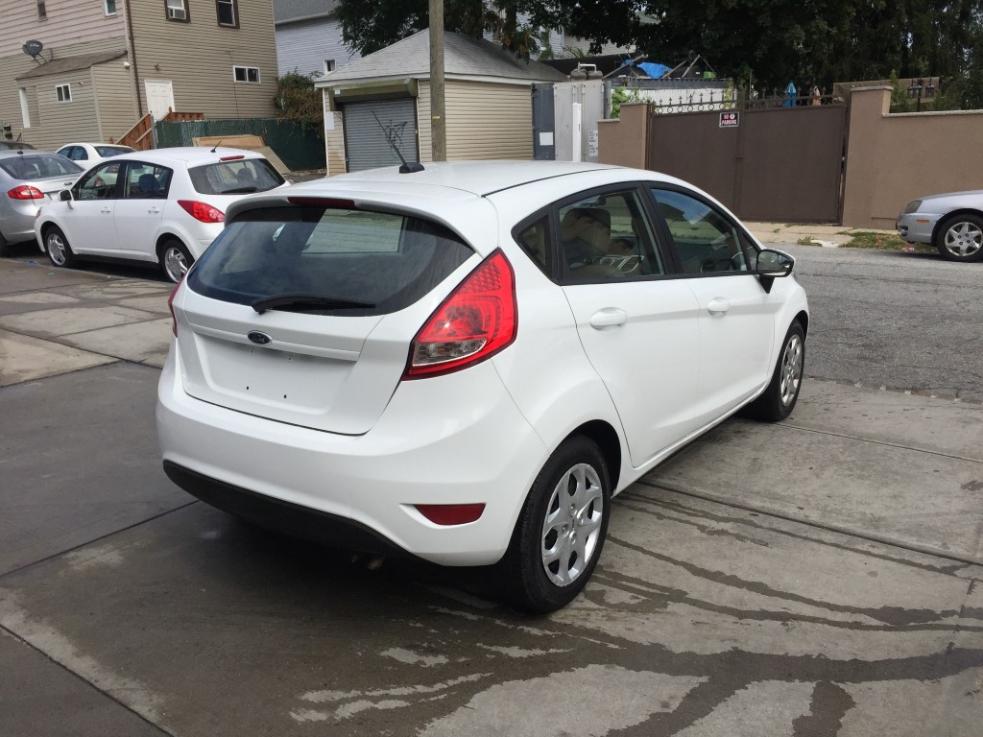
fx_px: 824
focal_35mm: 29
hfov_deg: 61.7
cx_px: 492
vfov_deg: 48.2
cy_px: 368
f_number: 2.2
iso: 32
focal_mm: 4.15
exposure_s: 1/3300
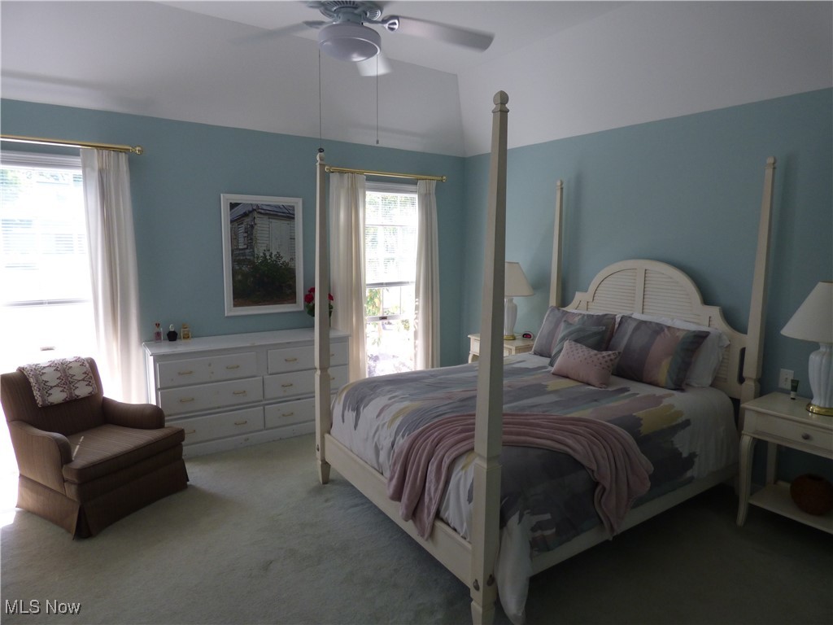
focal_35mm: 20
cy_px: 312
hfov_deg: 81.7
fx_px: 481
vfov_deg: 66.0
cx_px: 416
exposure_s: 1/60
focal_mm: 3.58
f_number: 2.8
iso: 160
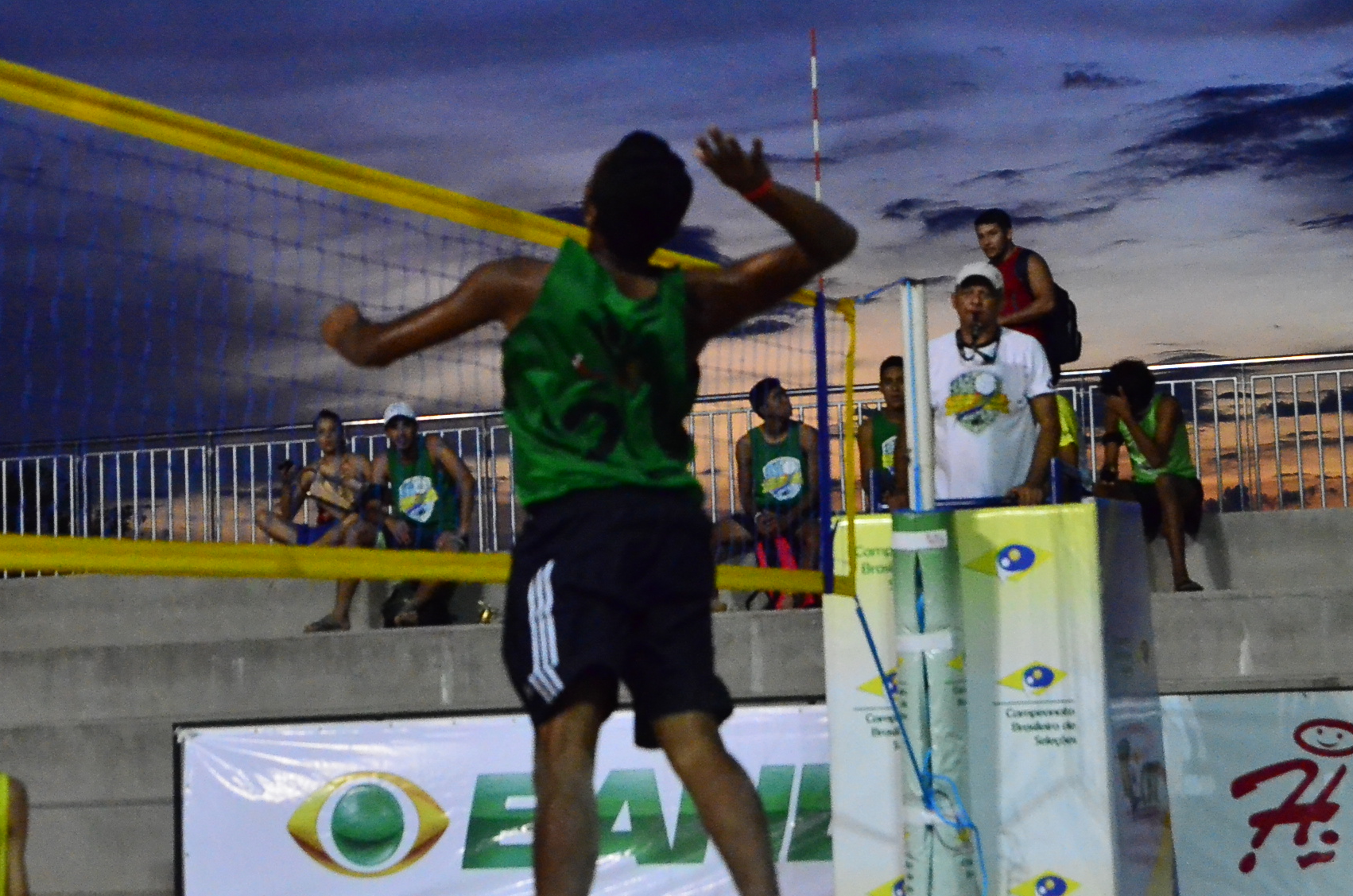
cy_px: 323
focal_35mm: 98
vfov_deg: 13.9
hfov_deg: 20.9
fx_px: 3665
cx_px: 678
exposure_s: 1/400
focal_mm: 45
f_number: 4.5
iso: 6400
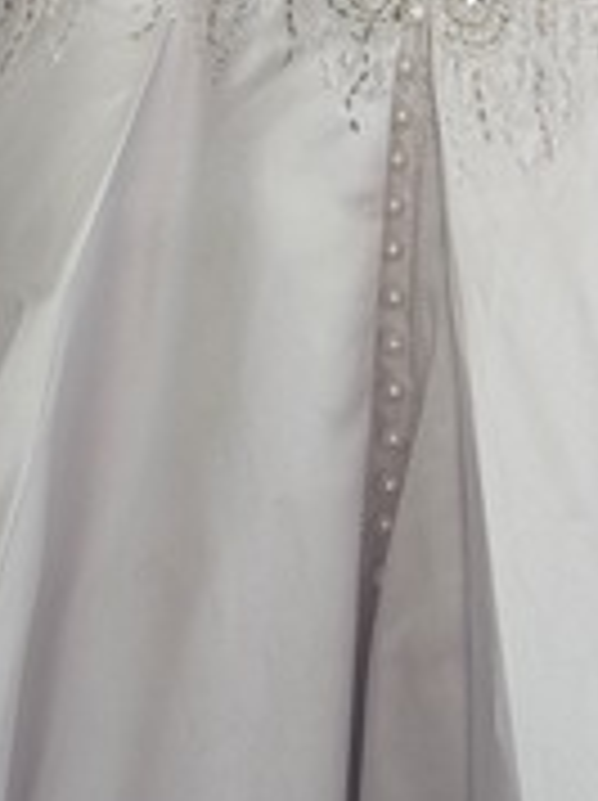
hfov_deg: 25.1
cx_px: 486
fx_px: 1316
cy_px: -58
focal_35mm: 57
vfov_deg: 30.6
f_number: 1.7
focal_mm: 6.3
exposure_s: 1/120
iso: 320
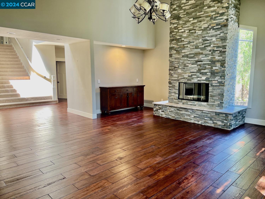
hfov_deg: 67.3
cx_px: 132
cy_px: 100
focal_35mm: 26
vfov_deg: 53.1
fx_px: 199
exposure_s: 1/121
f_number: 1.5
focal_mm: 5.7
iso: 100
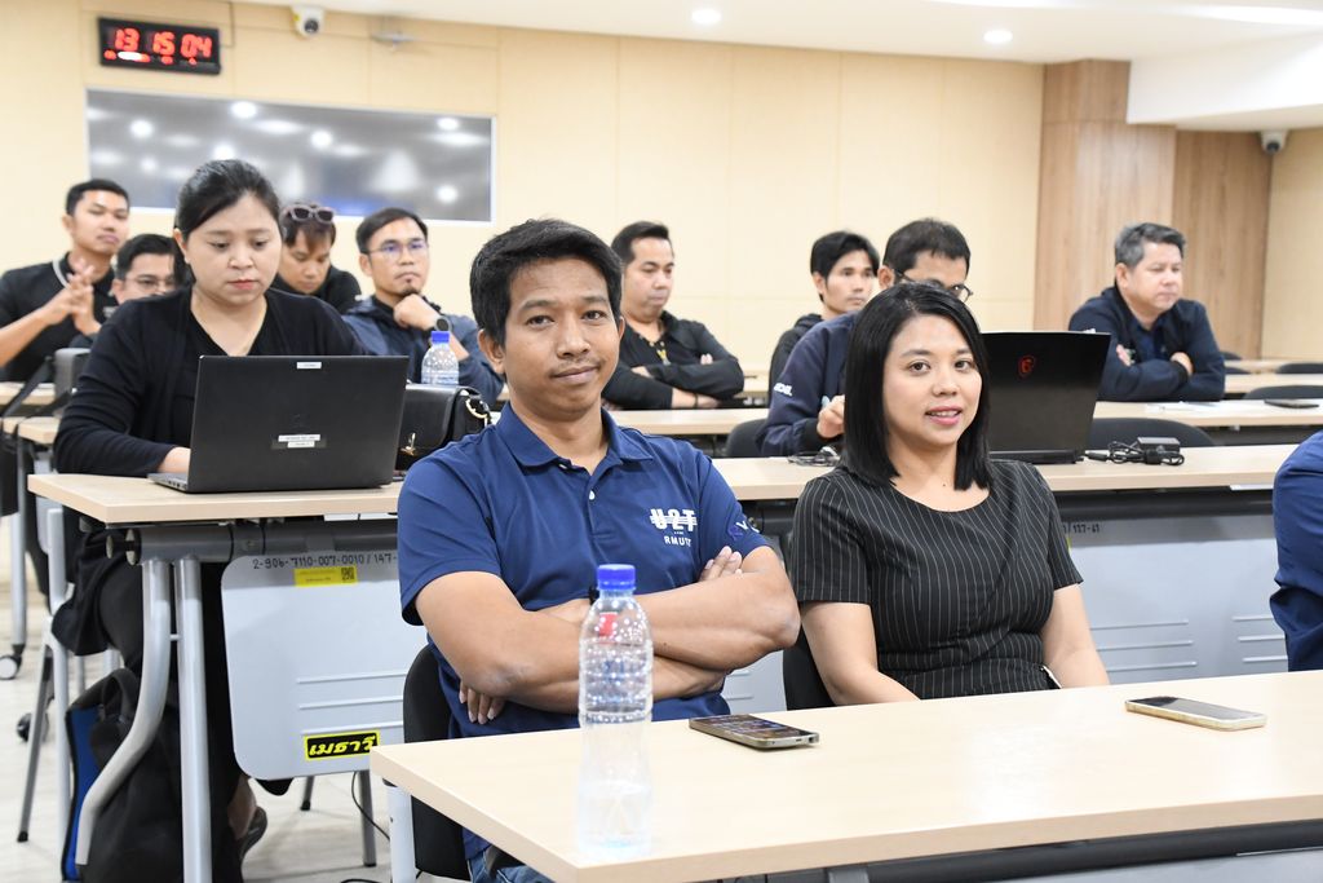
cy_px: 442
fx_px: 2095
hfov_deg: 35.0
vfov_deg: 23.8
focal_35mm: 57
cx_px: 662
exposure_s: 1/80
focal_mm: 38
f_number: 4.5
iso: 3200
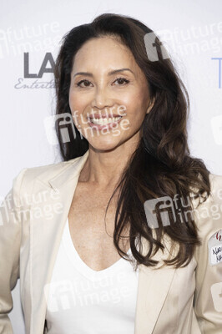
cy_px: 167
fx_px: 1112
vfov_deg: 17.1
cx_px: 111
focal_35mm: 120
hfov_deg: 11.4
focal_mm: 120
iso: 800
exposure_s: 1/200
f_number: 5.6
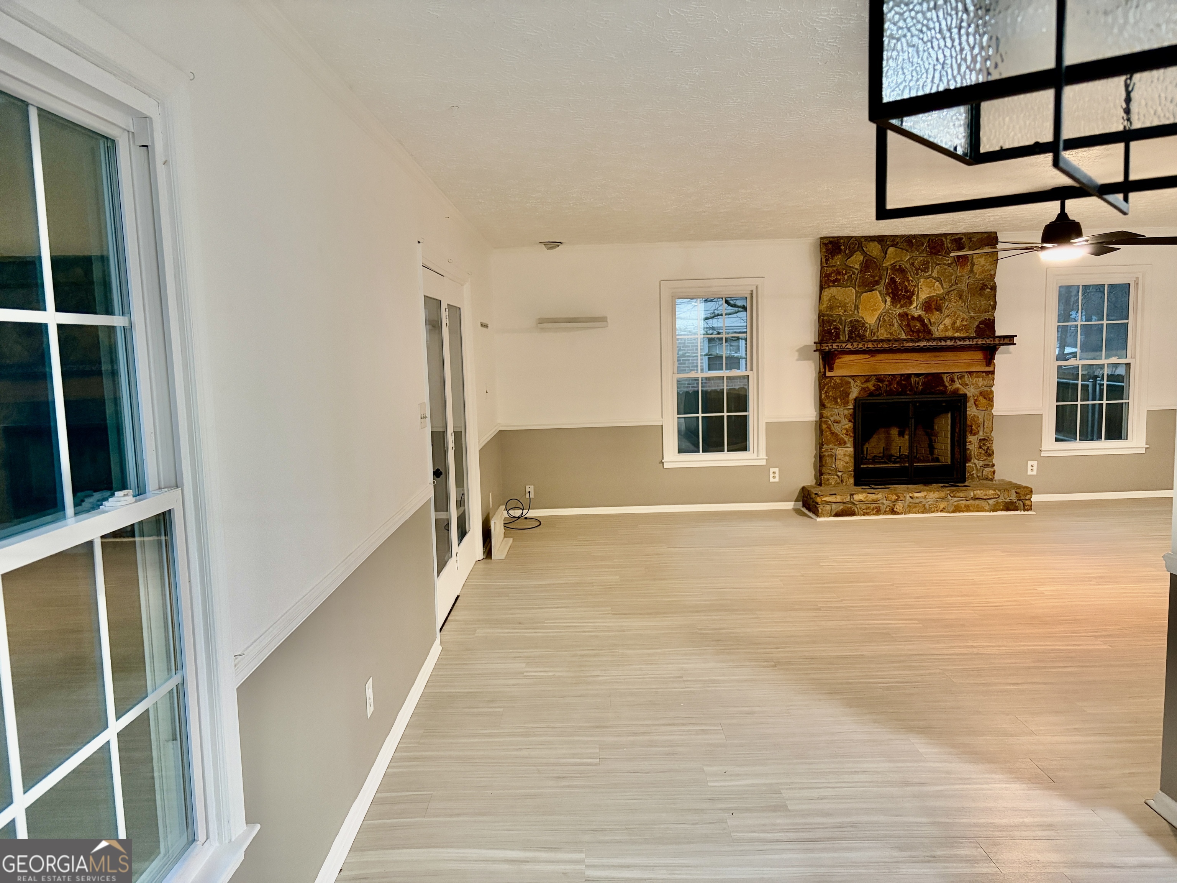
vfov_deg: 53.1
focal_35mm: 26
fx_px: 884
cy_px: 442
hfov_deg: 67.3
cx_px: 588
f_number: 1.6
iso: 320
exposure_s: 1/60
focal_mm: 5.96
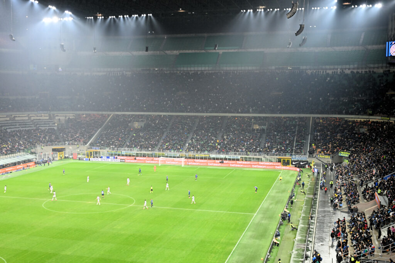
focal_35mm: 42
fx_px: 461
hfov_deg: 46.4
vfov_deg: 31.9
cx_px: 198
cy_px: 132
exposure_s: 1/130
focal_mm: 42
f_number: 5.6
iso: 1600
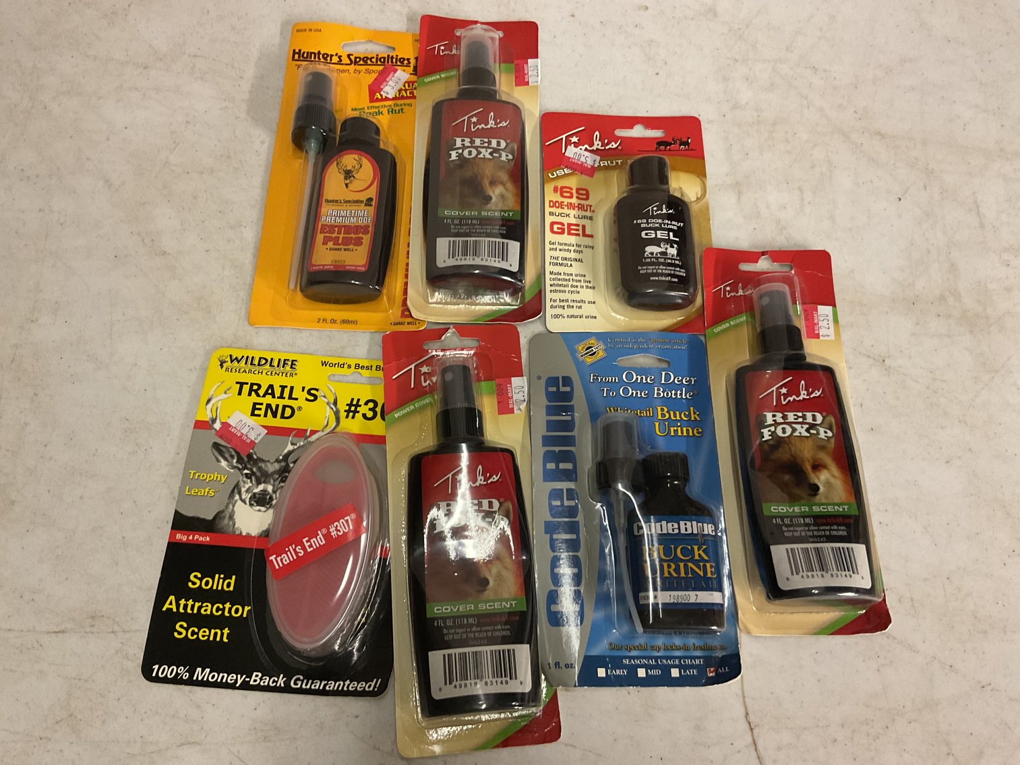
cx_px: 510
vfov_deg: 48.2
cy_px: 382
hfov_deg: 61.7
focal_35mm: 29
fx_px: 855
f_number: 1.8
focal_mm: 3
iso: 250
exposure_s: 1/60
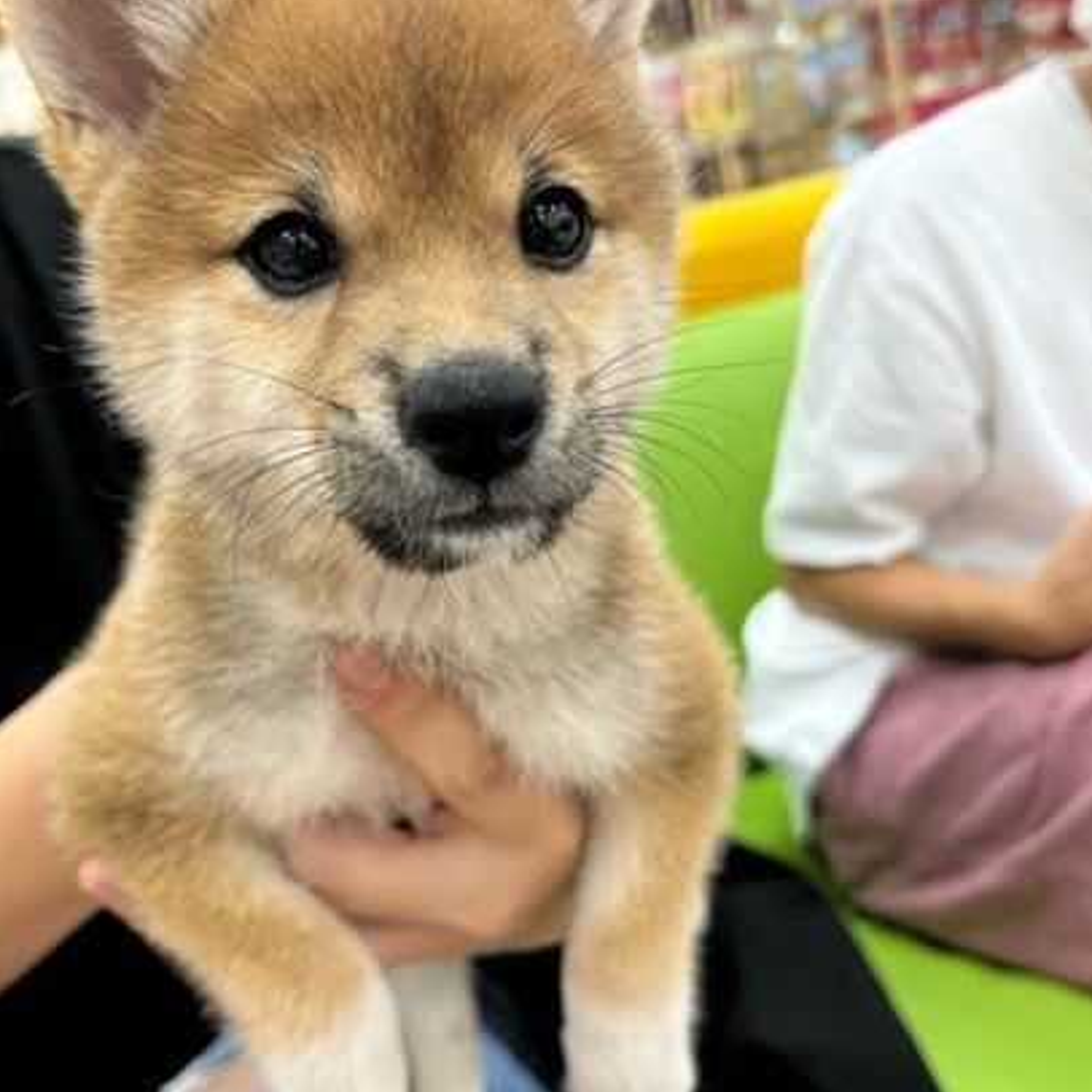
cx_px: 498
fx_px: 1213
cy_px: 541
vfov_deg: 48.4
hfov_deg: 48.4
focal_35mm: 34
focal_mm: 5.1
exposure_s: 1/100
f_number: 1.6
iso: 50
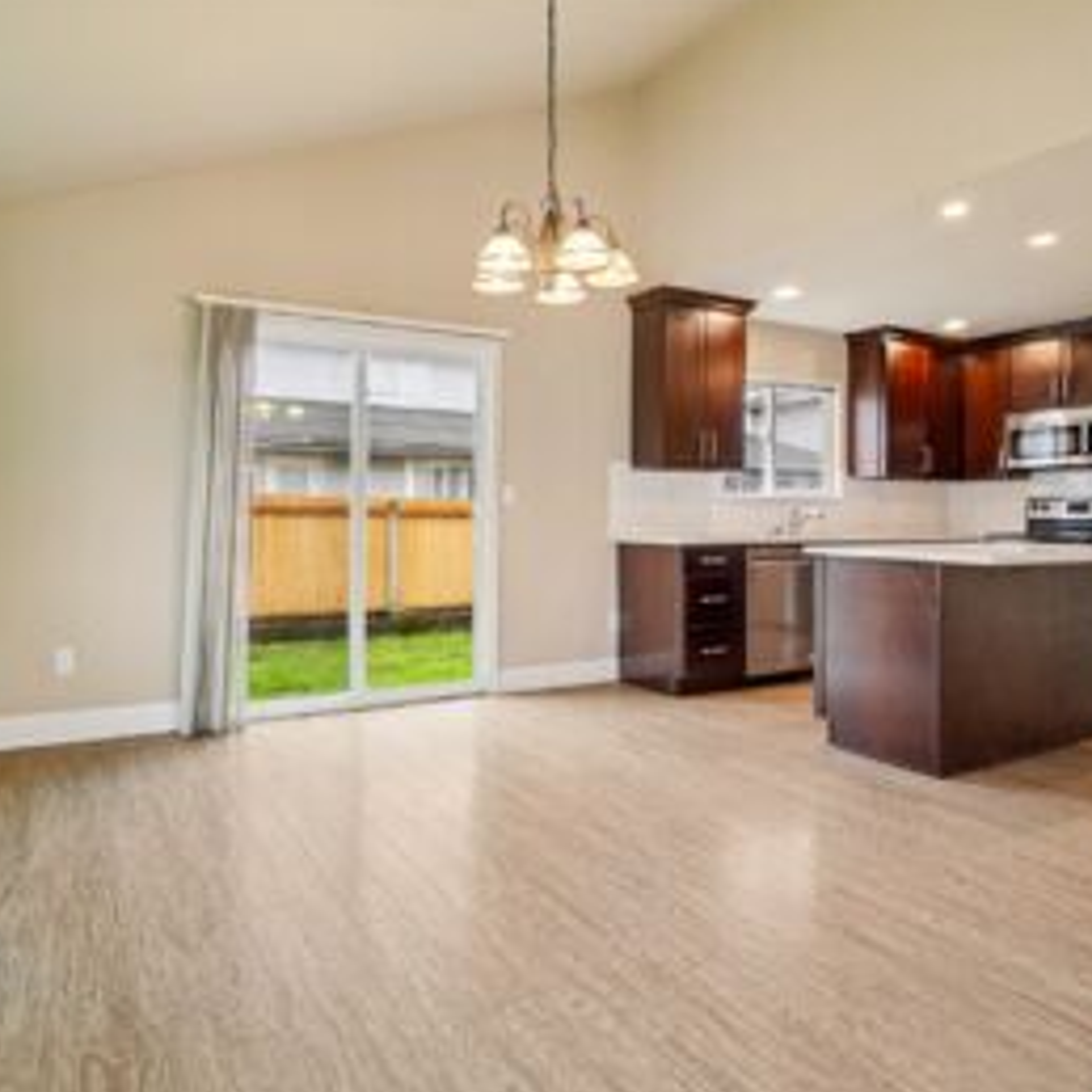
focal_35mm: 21
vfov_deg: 72.1
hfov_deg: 72.0
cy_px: 542
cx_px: 506
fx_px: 749
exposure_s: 1/40
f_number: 8
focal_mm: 16
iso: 1600
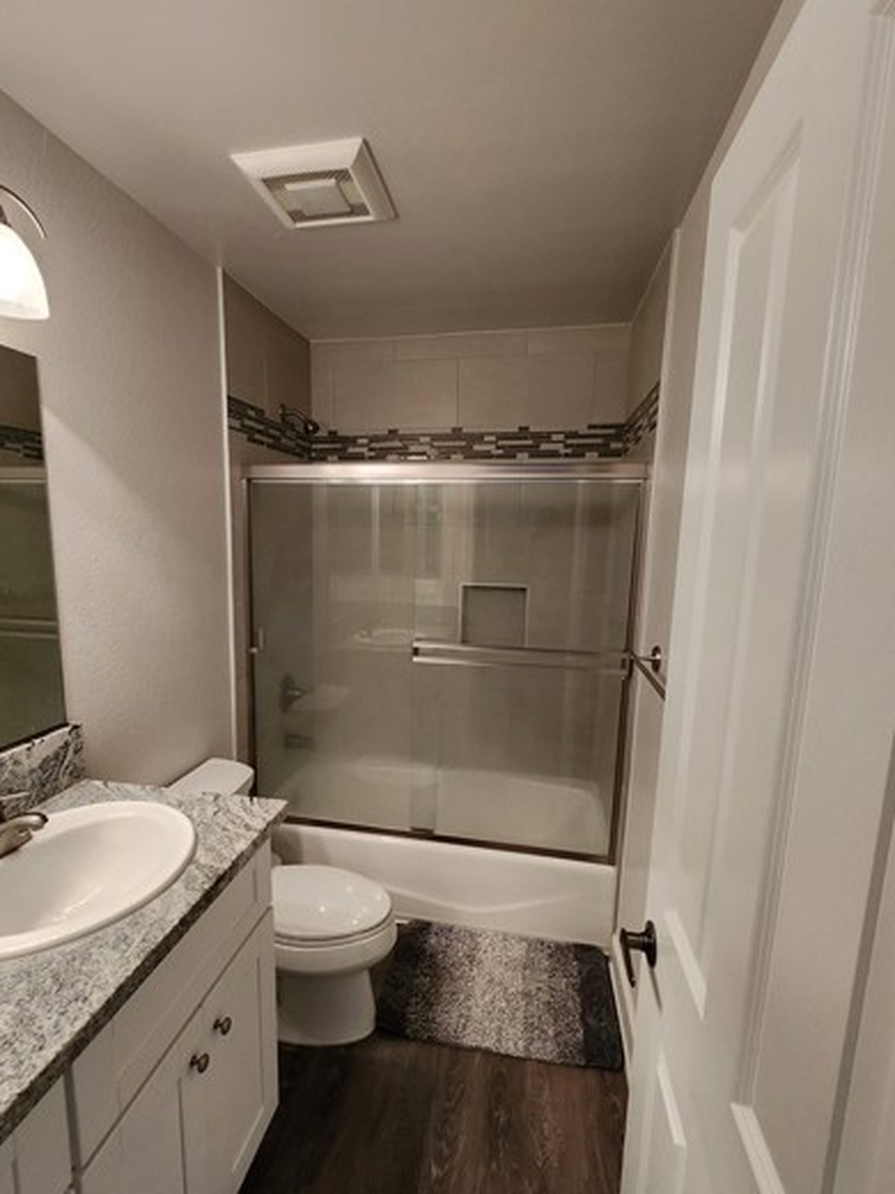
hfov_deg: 78.0
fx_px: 552
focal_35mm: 16
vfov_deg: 94.4
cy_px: 625
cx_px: 418
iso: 320
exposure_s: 1/60
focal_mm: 1.74
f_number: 2.2
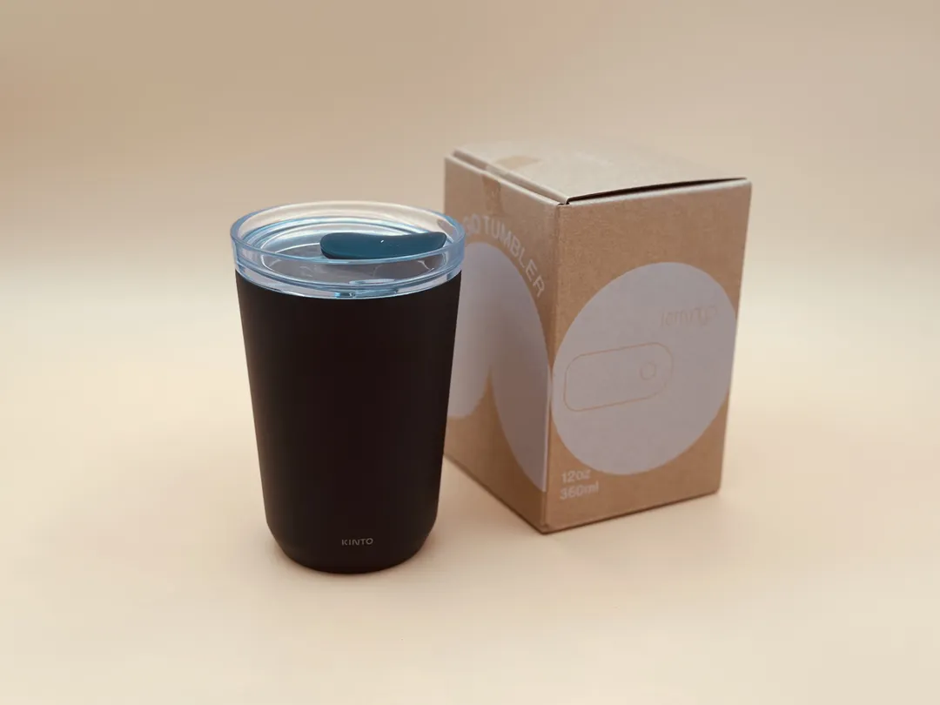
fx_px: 1303
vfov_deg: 30.3
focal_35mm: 48
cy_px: 352
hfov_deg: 39.7
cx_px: 470
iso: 250
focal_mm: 6.86
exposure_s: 1/59
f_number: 1.78
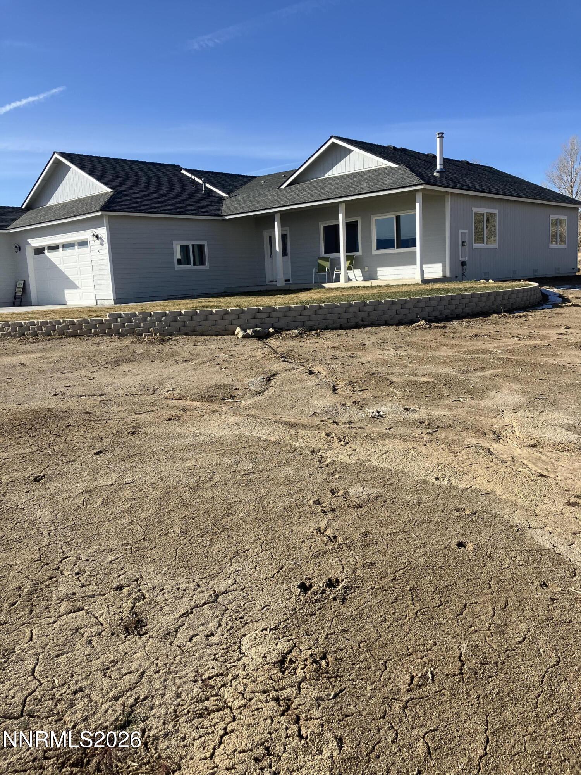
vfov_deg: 63.4
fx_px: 627
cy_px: 388
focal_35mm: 28
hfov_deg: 49.7
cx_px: 290
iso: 32
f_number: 1.8
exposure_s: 1/1869
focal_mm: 3.99
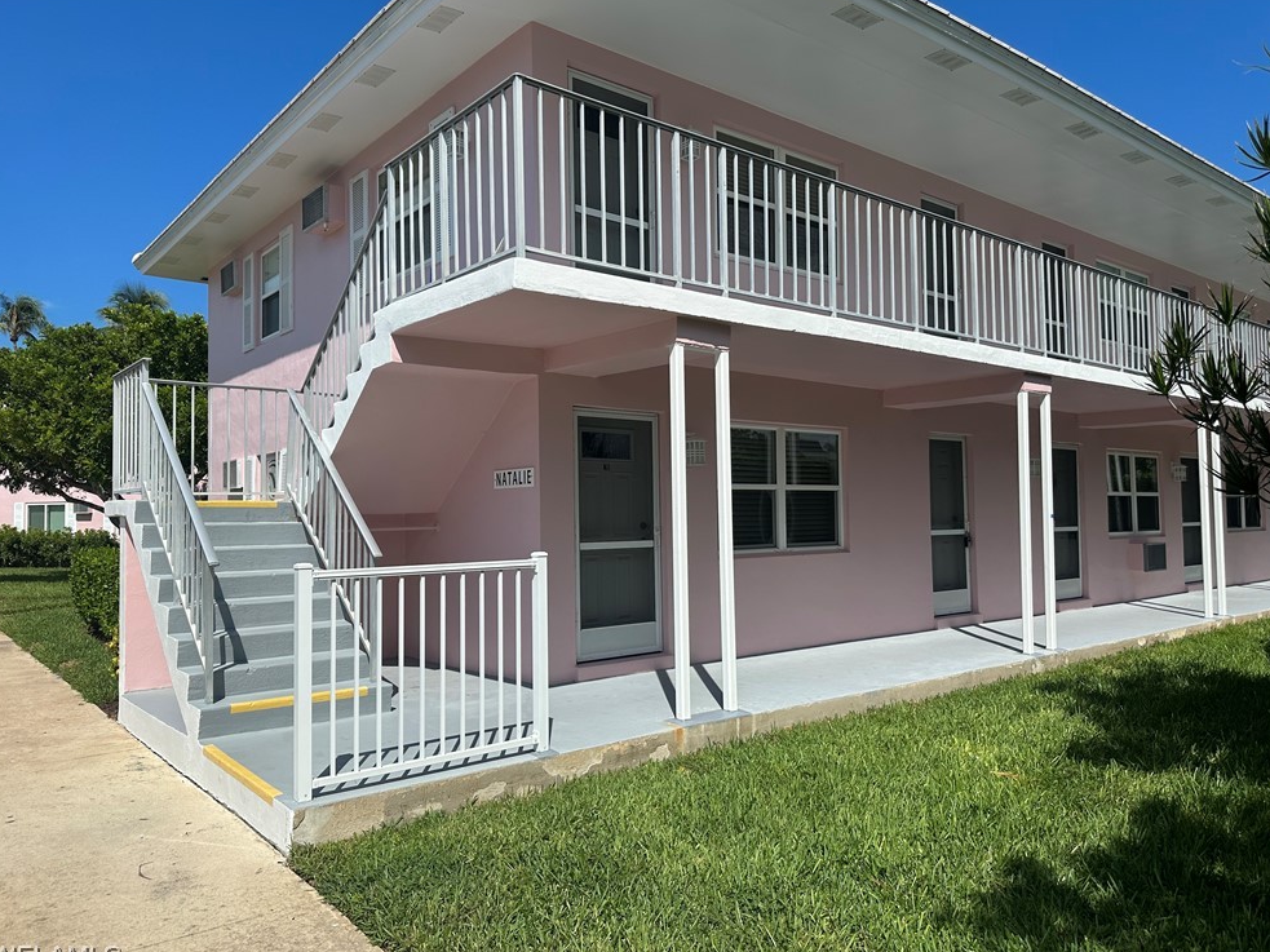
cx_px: 627
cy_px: 482
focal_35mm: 25
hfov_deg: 69.4
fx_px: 917
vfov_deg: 54.9
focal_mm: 6.86
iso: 80
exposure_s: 1/8197
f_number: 1.78
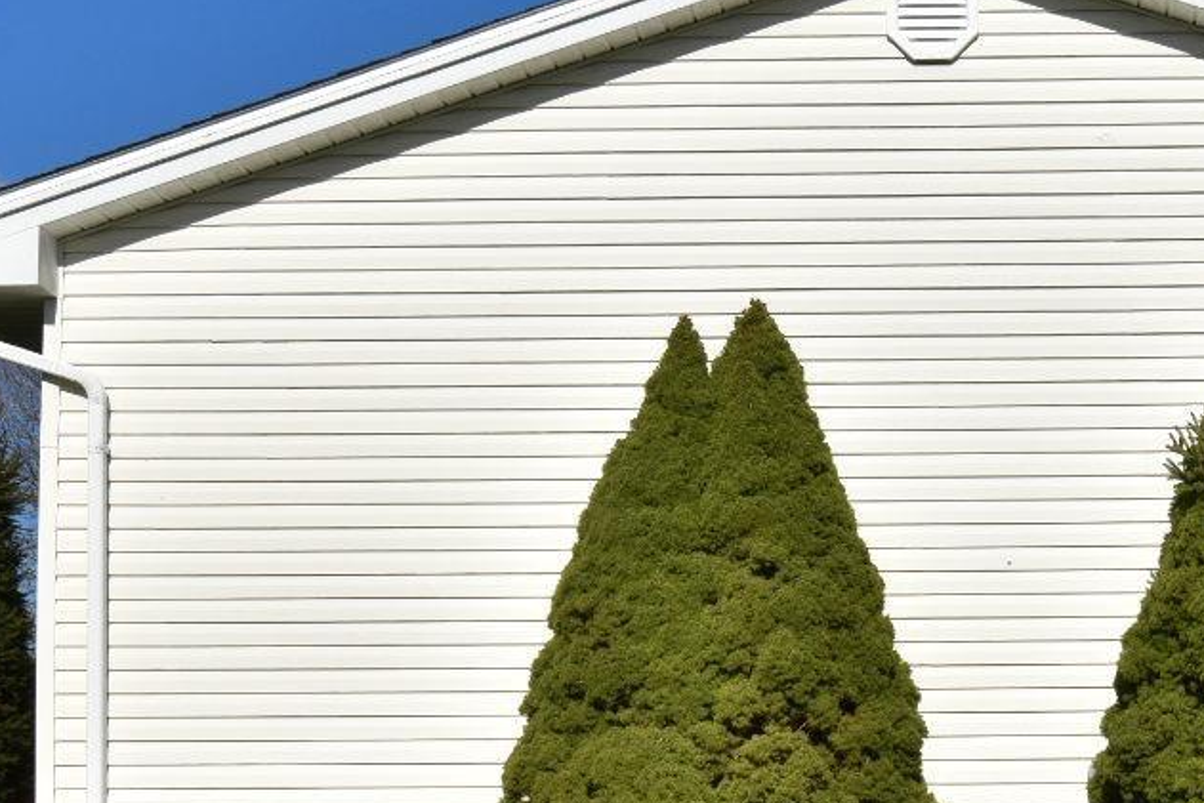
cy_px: 683
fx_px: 2576
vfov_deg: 17.5
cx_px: 1004
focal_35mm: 77
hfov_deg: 25.7
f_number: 11
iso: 200
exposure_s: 1/500
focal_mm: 20
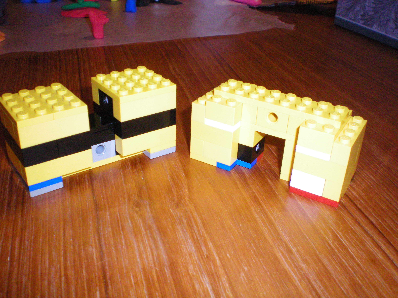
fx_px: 437
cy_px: 149
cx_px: 199
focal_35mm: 38
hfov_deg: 49.0
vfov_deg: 37.7
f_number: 4.6
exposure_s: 1/60
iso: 400
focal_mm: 6.3
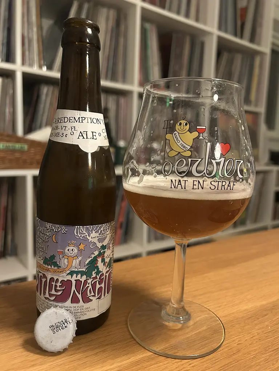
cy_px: 186
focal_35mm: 26
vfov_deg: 67.3
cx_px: 140
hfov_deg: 53.1
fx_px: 279
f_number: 1.5
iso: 640
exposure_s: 1/33
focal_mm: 5.7
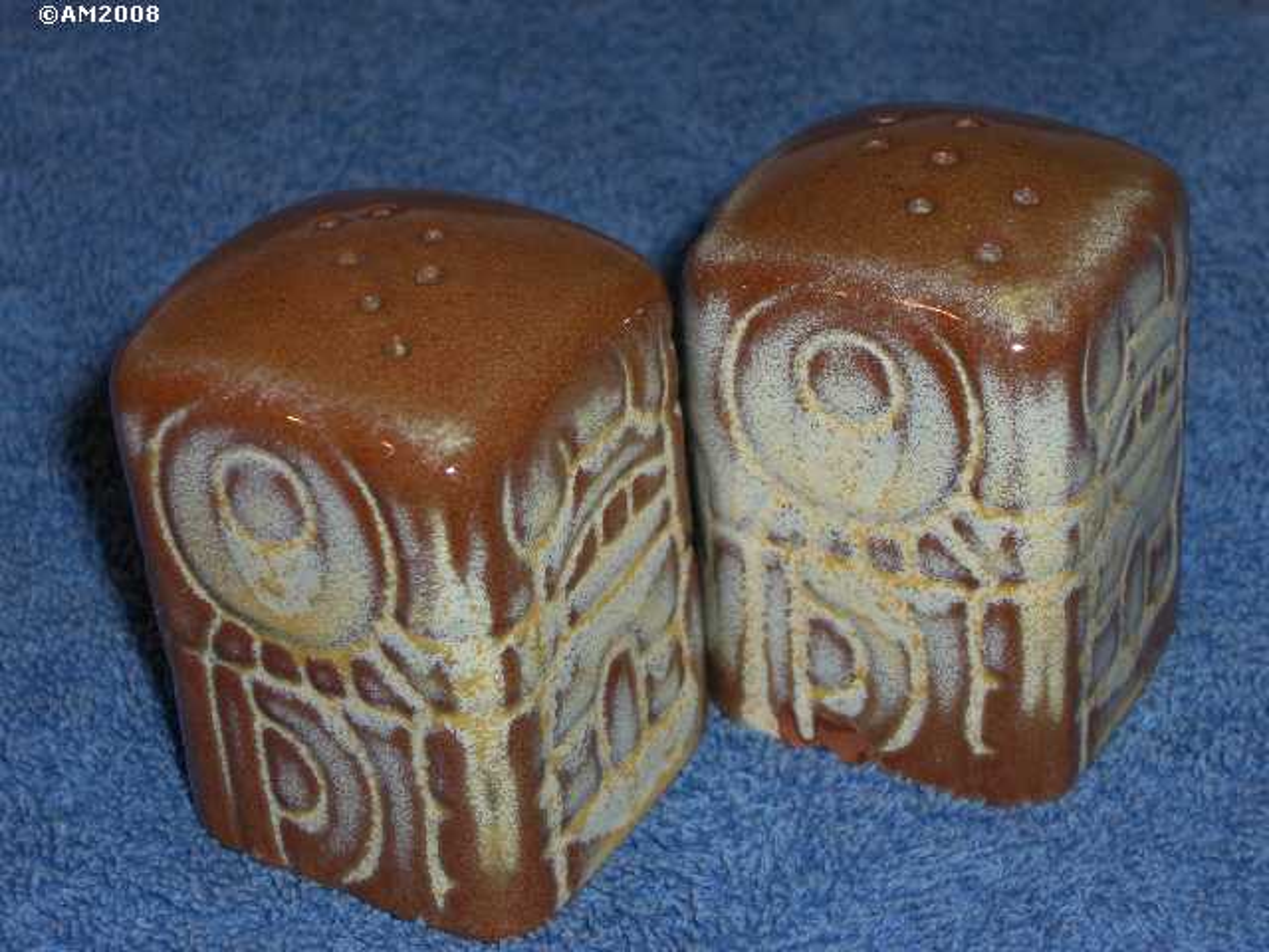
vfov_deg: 15.9
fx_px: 3409
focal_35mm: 93
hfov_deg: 21.1
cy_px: 476
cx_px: 634
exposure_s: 1/30
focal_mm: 19.4
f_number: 9.6
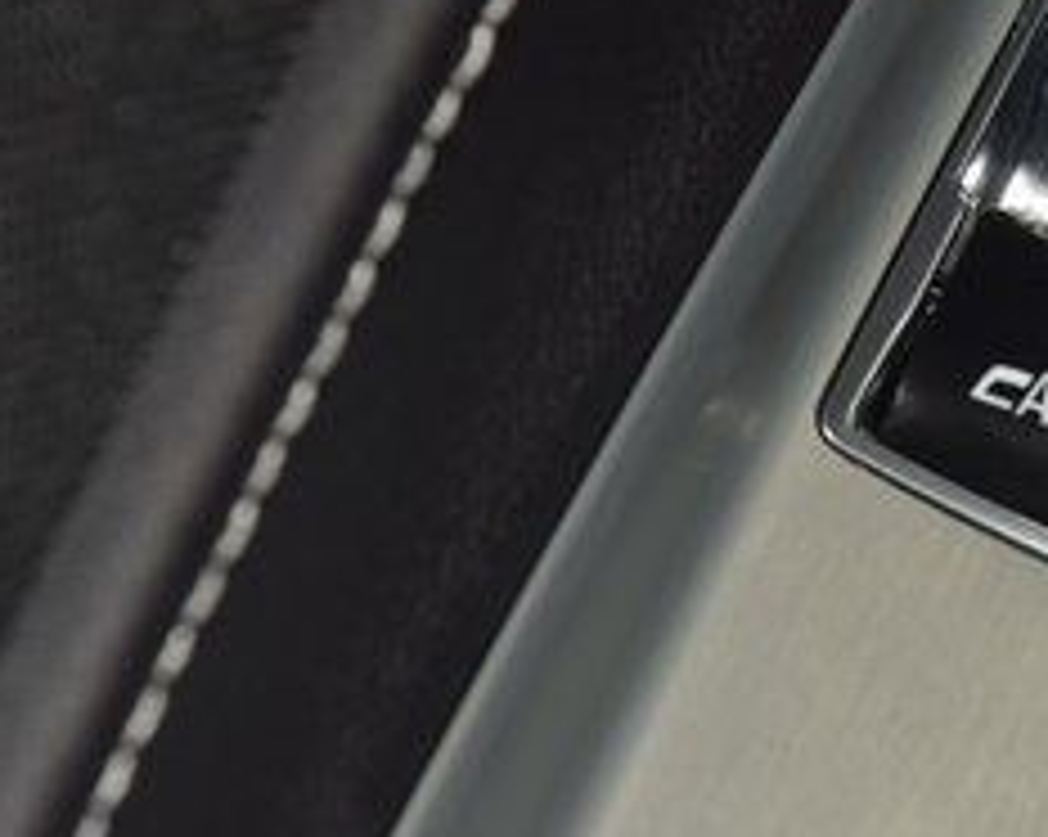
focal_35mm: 271
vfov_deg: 5.7
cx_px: 1057
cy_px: 178
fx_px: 8399
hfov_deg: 7.1
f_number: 8
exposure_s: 1/125
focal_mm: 70
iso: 100
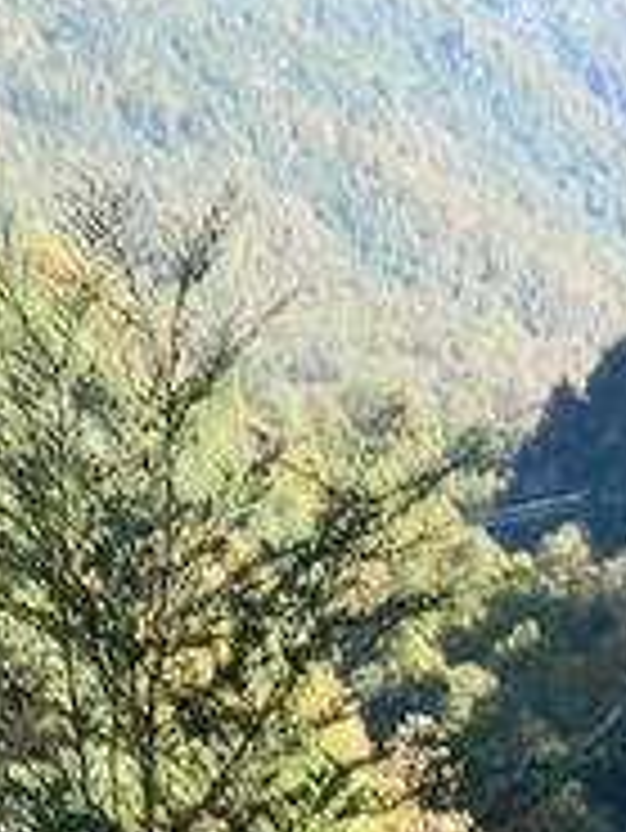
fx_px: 3637
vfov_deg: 12.7
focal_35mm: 151
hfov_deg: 9.4
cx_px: 1094
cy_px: 1007
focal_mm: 6.2
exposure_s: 1/125
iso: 80
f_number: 3.3
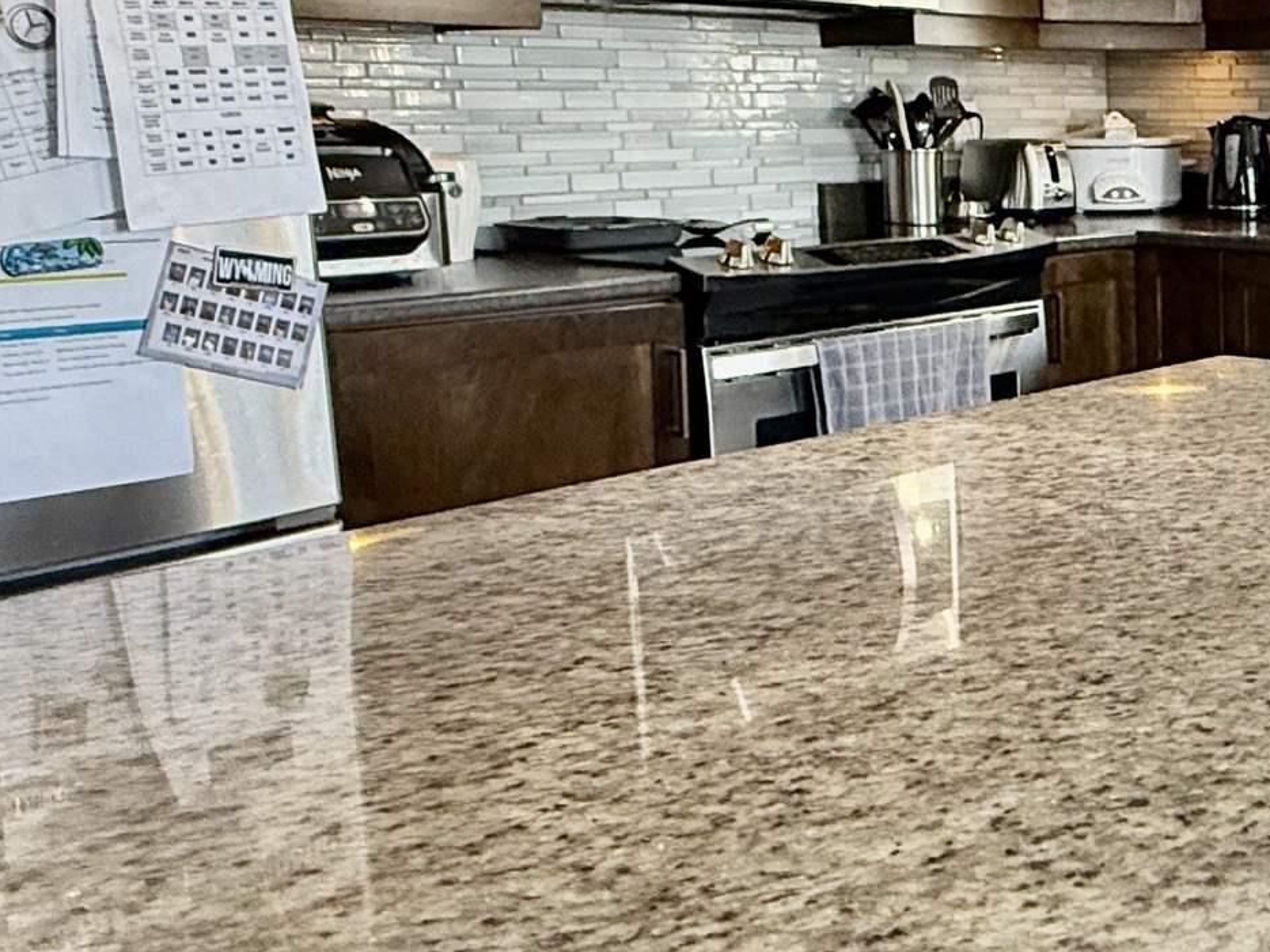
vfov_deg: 31.4
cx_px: 1366
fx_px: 1687
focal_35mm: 46
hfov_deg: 35.7
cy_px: 368
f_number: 2.2
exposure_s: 1/99
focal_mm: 2.22
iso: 250
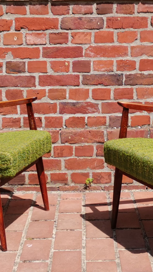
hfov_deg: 13.3
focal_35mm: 91
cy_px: 132
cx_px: 87
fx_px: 656
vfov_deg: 23.4
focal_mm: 5.58
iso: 50
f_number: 1.8
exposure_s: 1/2331
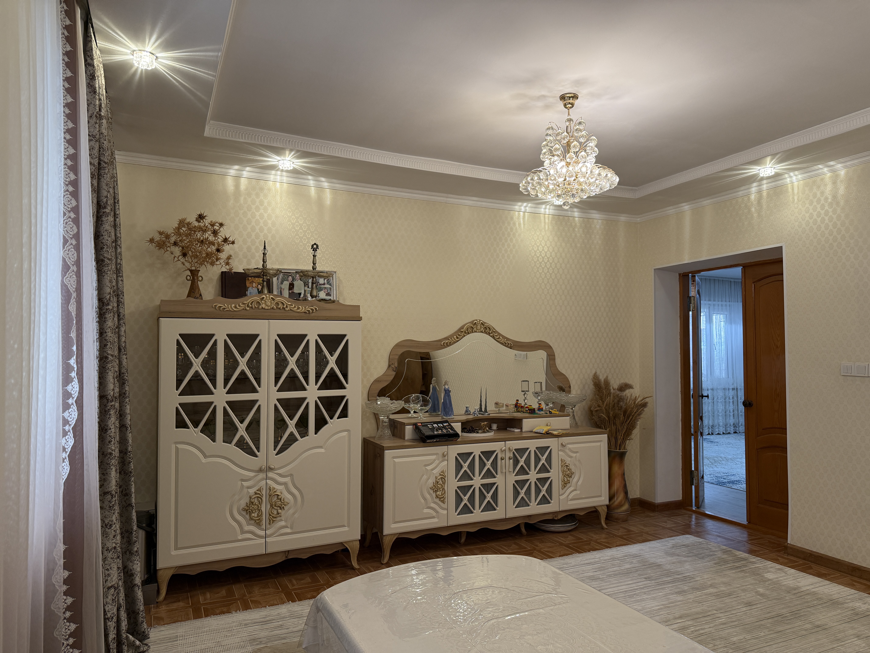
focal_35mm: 24
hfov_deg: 71.6
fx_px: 603
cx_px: 435
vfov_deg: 56.8
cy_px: 326
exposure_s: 1/100
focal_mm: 6.76
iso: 160
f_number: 1.78
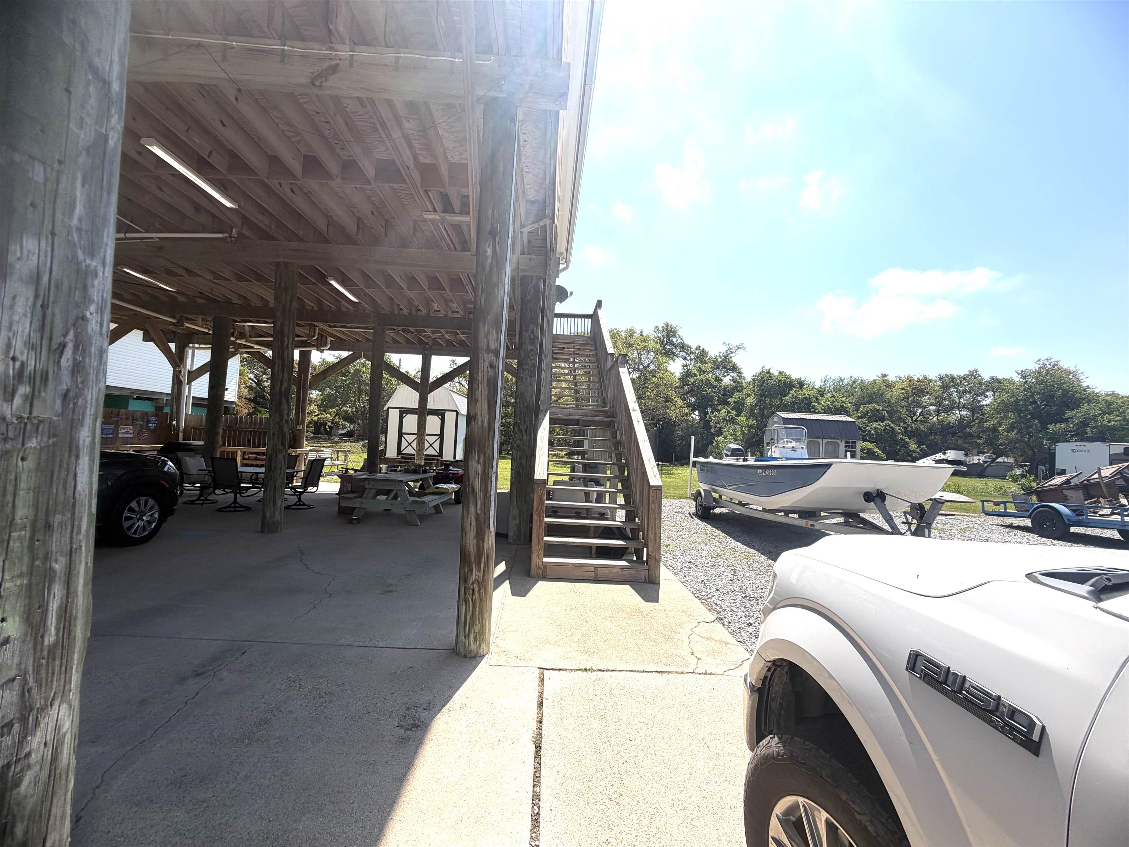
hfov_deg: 102.1
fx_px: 457
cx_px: 564
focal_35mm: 14
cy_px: 424
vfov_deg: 85.7
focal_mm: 2.22
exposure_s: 1/1087
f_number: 2.2
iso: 20
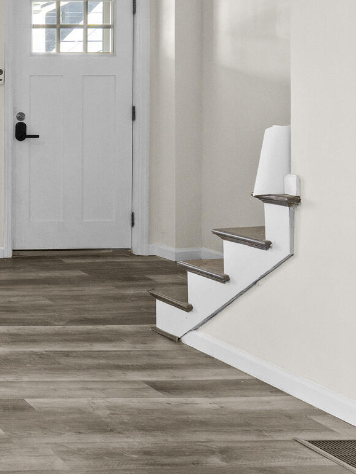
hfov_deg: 19.7
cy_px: 113
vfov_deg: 34.8
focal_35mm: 54
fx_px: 738
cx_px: -291
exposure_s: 1/6
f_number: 8
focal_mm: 11.5
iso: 400
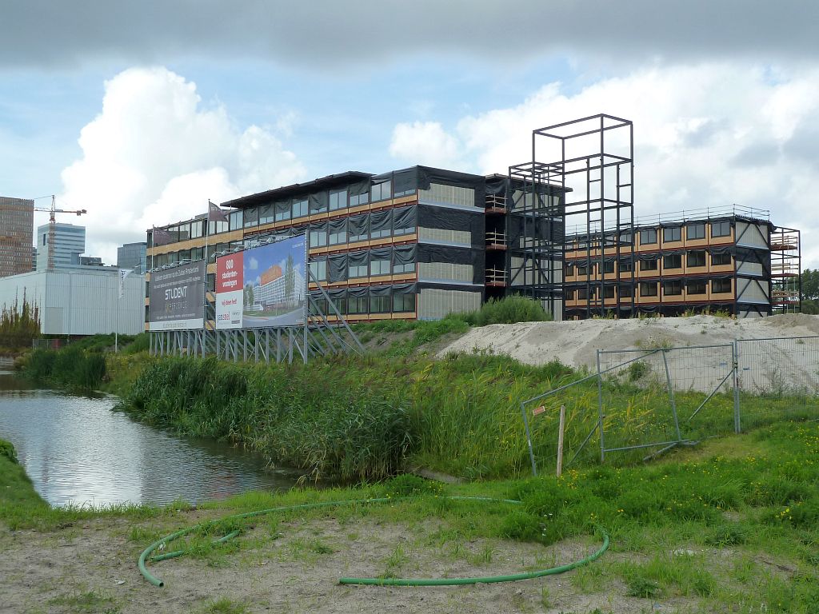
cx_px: 410
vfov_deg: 38.7
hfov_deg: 50.1
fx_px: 875
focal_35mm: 37
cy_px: 307
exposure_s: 1/400
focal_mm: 6.1
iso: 125
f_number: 4
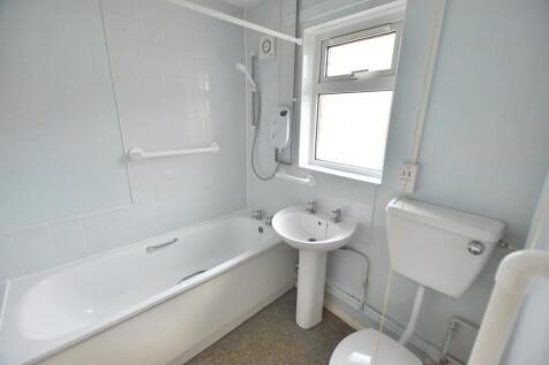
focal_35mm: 15
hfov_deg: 100.4
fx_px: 229
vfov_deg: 77.3
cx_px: 274
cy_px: 182
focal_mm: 10
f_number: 3.5
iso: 800
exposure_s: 1/125
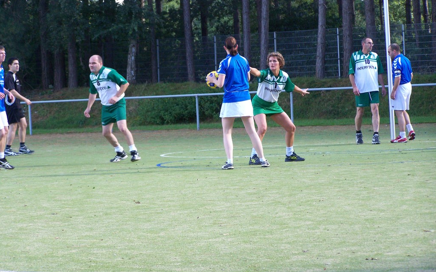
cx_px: 217
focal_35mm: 148
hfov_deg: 14.1
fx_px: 1759
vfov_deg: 8.9
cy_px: 129
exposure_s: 1/250
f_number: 3.3
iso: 160
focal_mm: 23.1
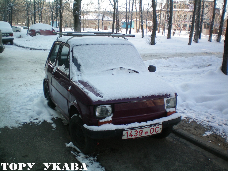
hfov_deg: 49.0
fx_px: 250
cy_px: 86
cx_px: 114
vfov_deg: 37.7
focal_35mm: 38
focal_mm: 6.3
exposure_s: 1/200
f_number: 3.1
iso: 64
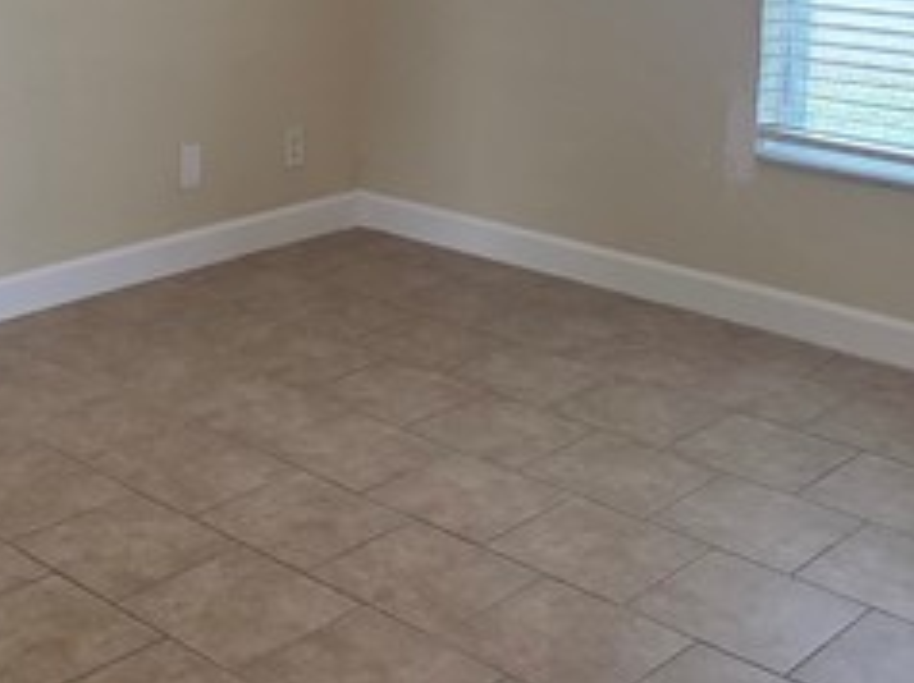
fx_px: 1477
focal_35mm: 56
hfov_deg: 34.1
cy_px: 19
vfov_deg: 25.0
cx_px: 307
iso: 200
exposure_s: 1/120
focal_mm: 2.2
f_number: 1.9
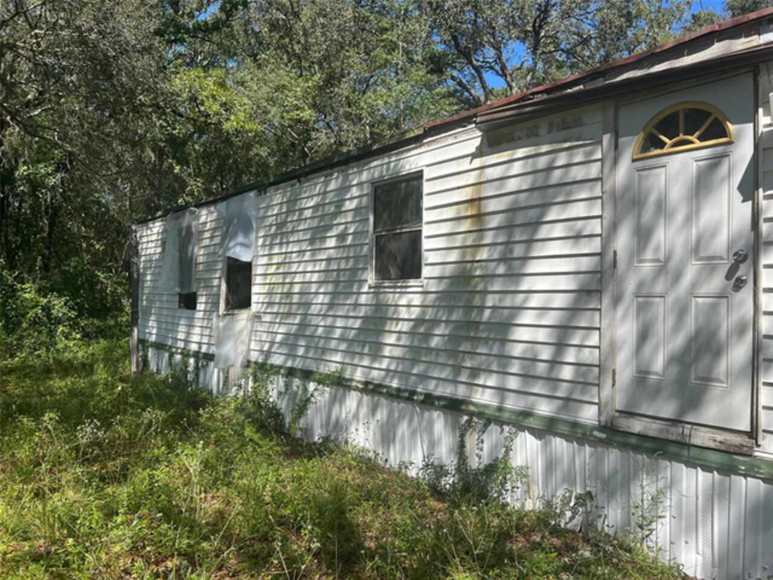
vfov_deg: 53.1
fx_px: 581
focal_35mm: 26
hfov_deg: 67.3
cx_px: 386
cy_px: 290
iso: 50
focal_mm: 5.7
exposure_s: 1/3077
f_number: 1.5
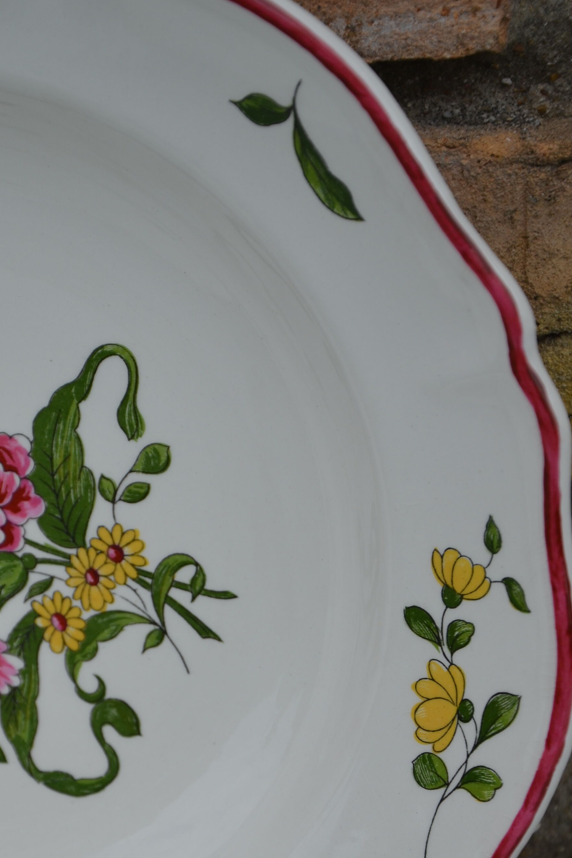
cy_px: 611
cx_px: 140
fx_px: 3622
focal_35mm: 152
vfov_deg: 13.5
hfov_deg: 9.0
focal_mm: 58
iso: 100
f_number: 5.6
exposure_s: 1/500
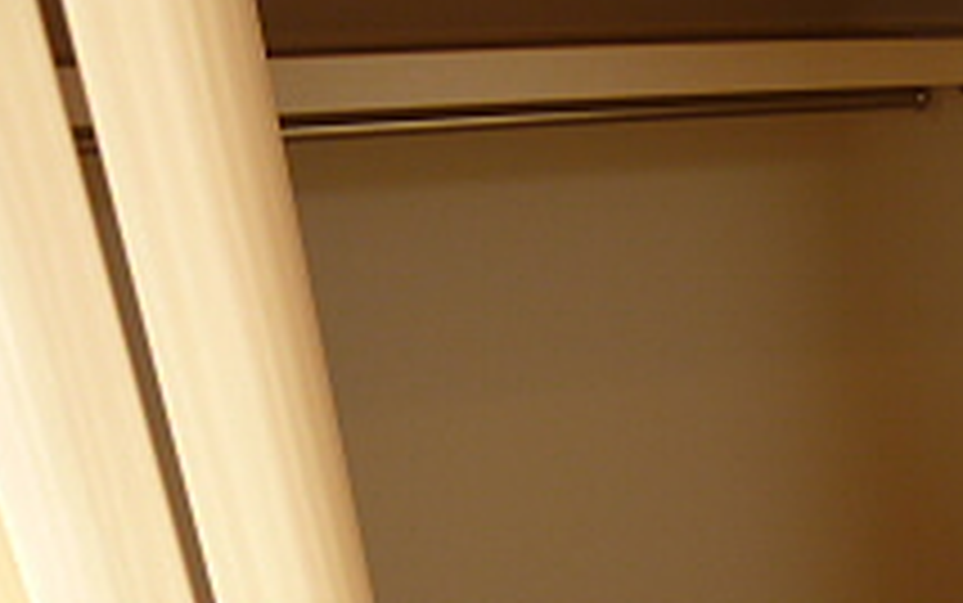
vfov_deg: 23.9
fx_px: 1313
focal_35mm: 50
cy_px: 695
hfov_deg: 36.9
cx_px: 922
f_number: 2.5
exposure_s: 1/60
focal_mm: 4.3
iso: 100
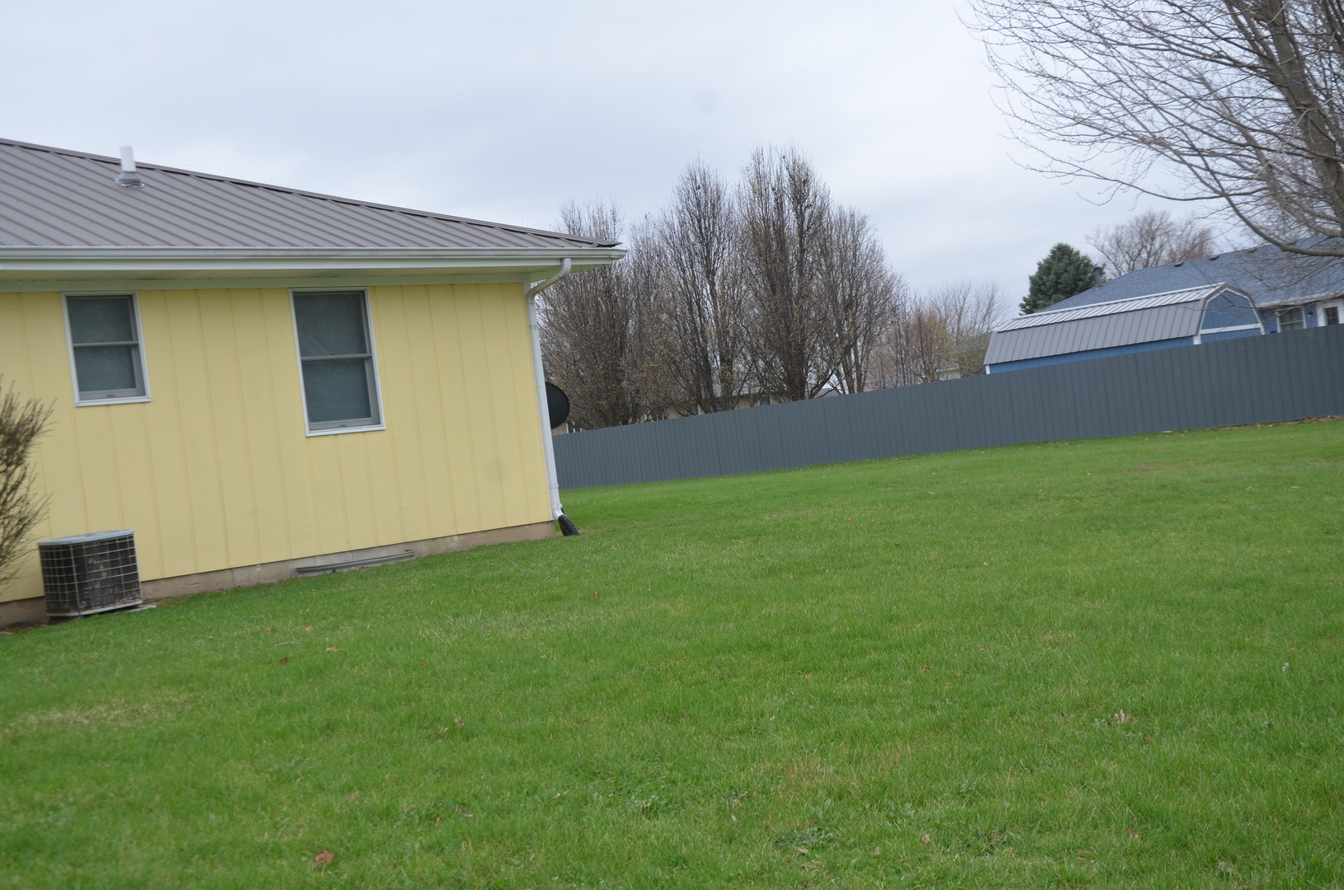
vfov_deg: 27.9
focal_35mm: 48
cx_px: 672
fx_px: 1788
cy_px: 445
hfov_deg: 41.2
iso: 200
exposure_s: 1/250
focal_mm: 32
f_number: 8
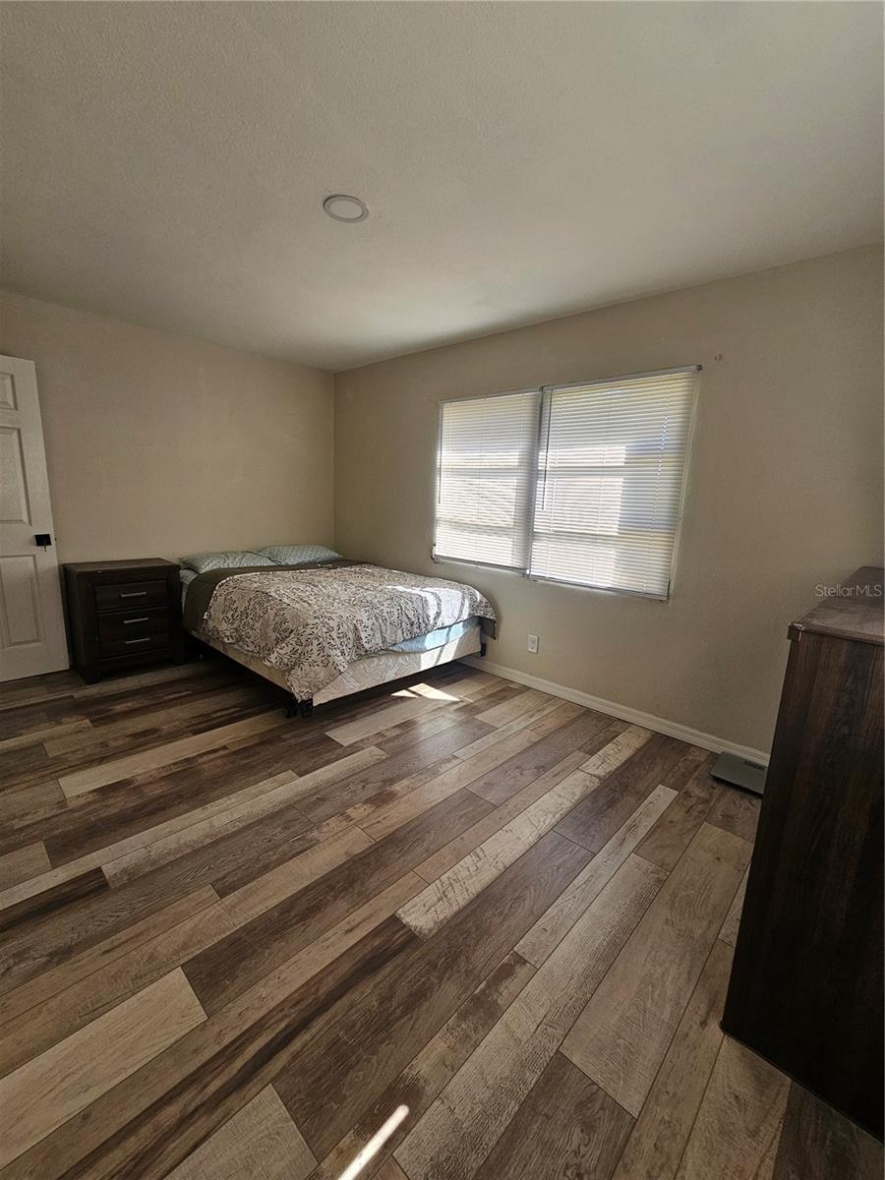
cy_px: 590
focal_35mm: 13
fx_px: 443
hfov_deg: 89.9
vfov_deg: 106.2
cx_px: 442
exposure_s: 1/120
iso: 80
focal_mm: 2.2
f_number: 2.2
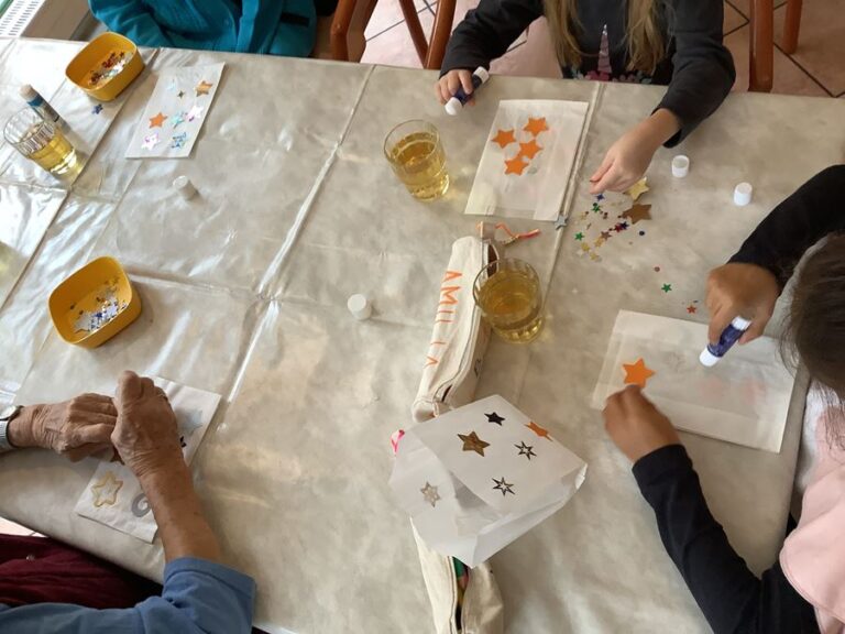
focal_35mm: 31
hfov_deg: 58.4
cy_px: 317
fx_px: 757
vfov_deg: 45.4
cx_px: 422
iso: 125
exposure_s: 1/50
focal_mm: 3.3
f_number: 2.4
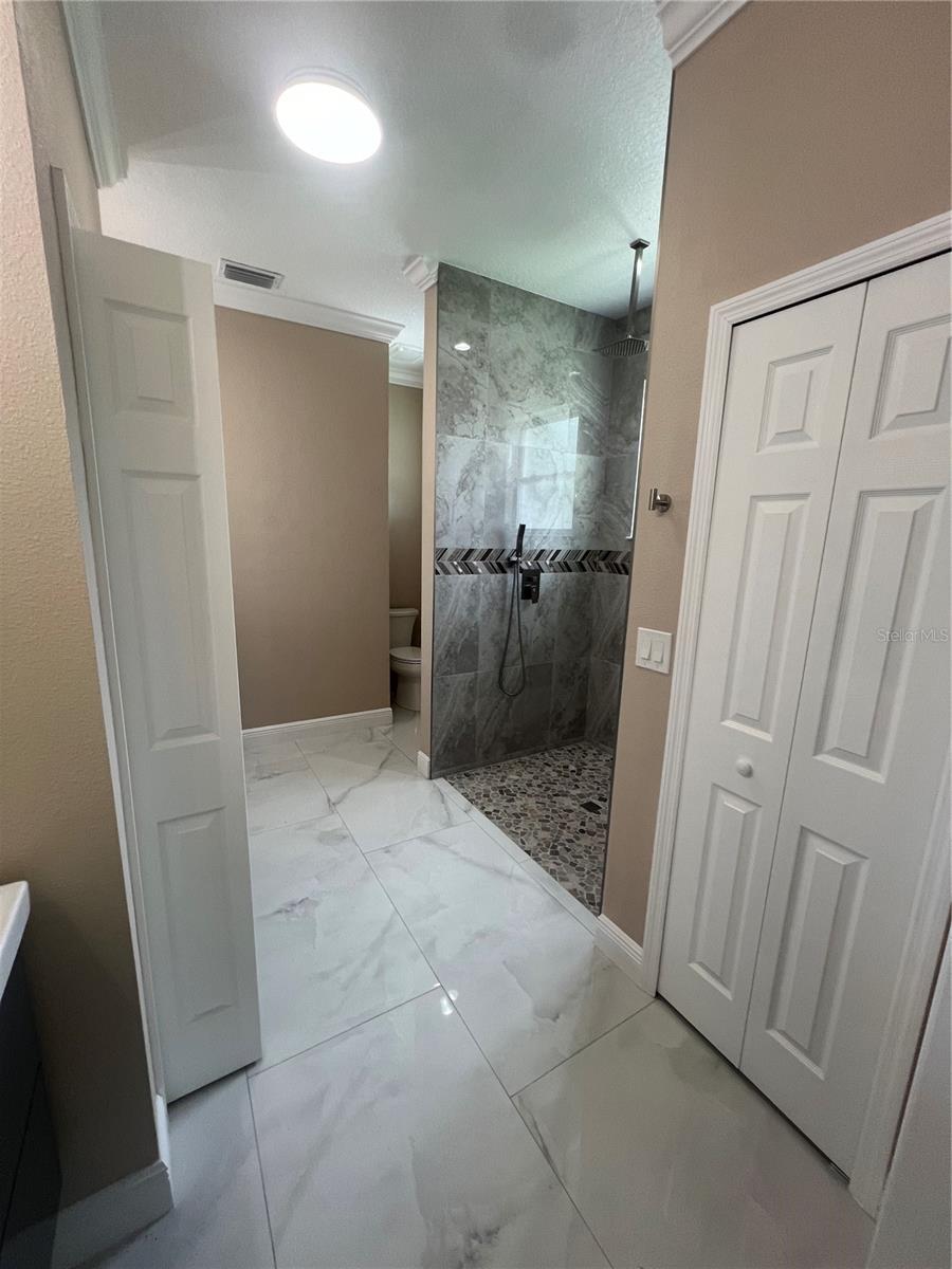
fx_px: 477
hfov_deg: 89.9
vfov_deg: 106.2
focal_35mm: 13
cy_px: 634
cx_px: 476
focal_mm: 1.57
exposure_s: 1/120
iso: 100
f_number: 1.8
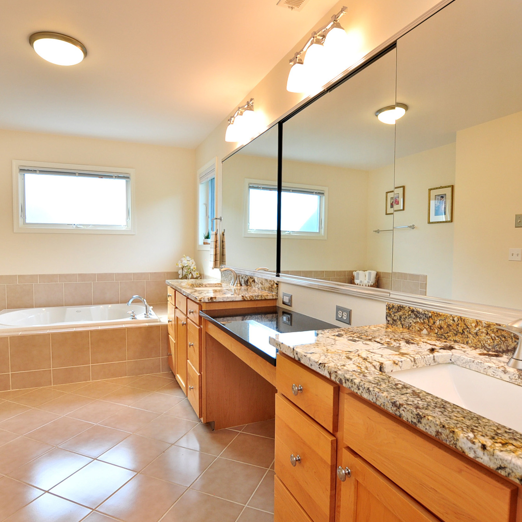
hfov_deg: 74.8
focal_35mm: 20
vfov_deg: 74.8
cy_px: 258
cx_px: 252
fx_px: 341
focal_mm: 10
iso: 250
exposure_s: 1/40
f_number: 5.6
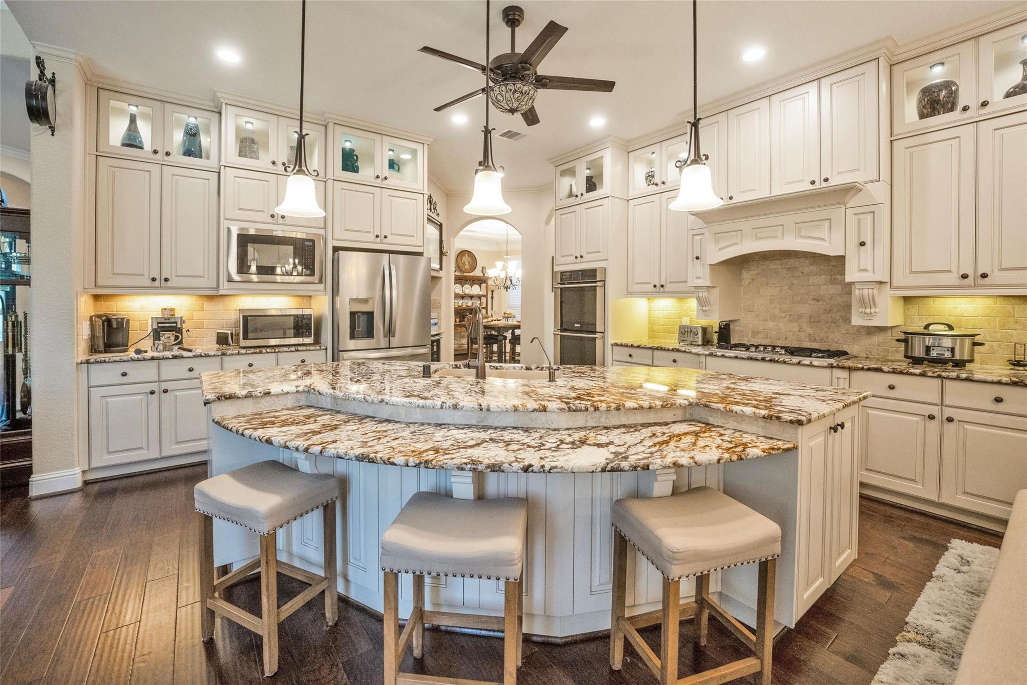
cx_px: 514
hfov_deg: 104.3
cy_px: 342
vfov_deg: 81.2
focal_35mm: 14
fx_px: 399
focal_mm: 14
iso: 1600
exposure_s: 1/160
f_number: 3.5
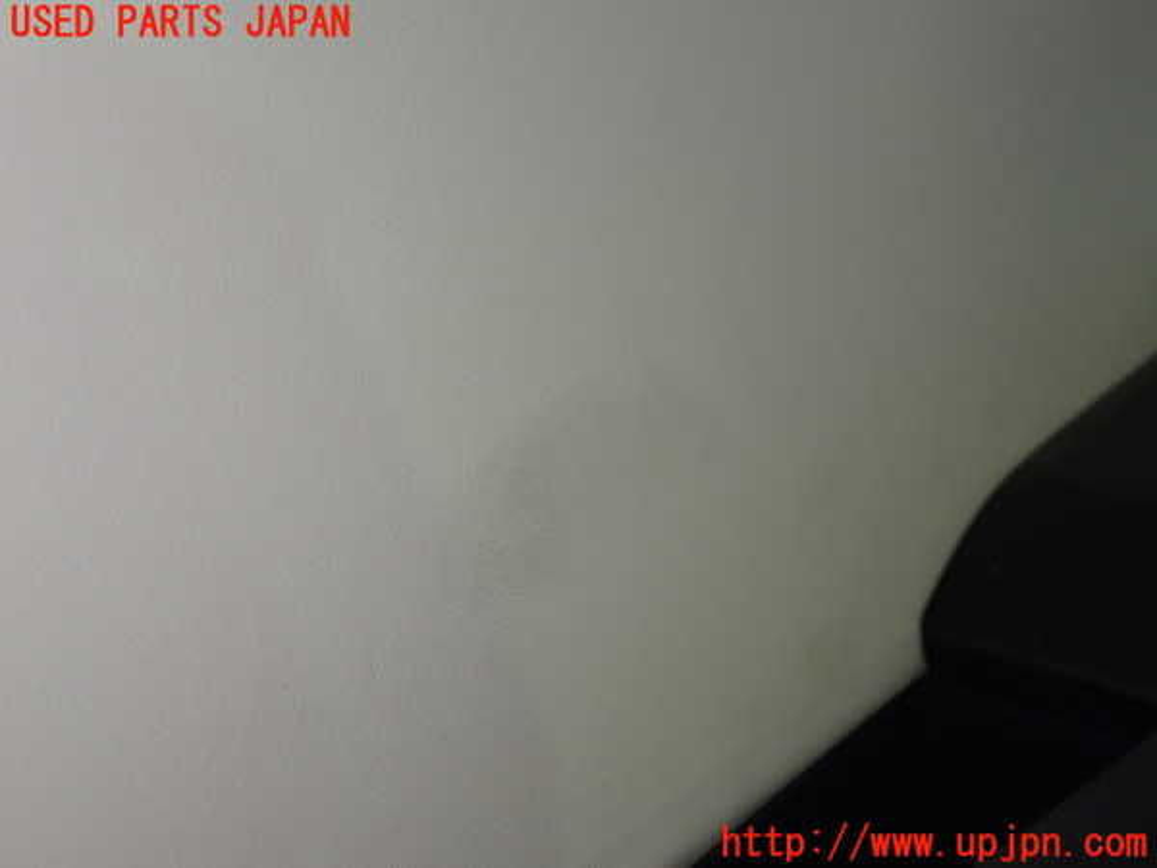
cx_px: 578
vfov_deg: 27.0
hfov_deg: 35.5
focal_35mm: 54
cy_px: 434
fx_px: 1805
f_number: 3.3
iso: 320
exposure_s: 1/50
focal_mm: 9.65
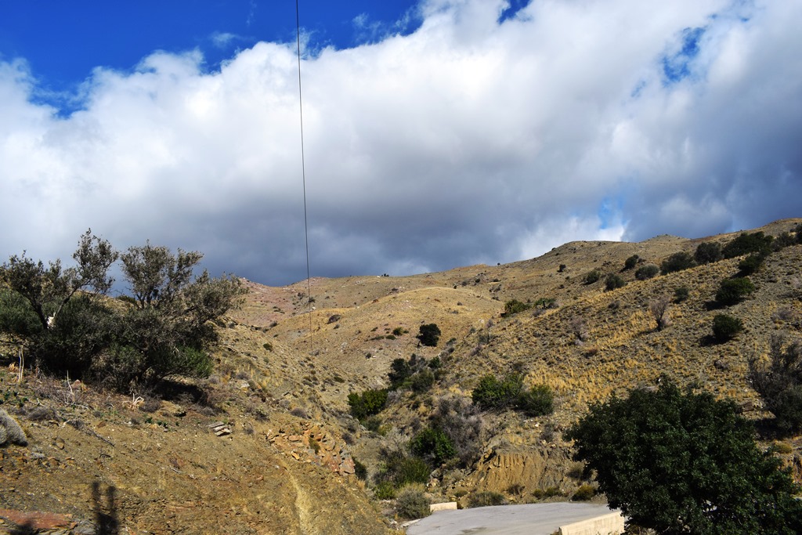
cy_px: 268
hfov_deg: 67.4
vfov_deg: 47.9
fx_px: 602
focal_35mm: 27
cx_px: 401
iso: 200
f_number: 11
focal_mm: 18
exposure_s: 1/500
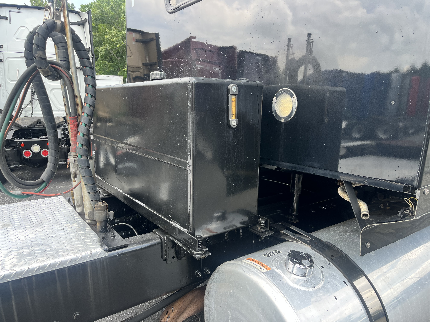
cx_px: 215
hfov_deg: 67.3
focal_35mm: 26
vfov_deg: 53.1
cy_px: 161
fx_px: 323
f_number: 1.6
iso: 50
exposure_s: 1/418
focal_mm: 5.1
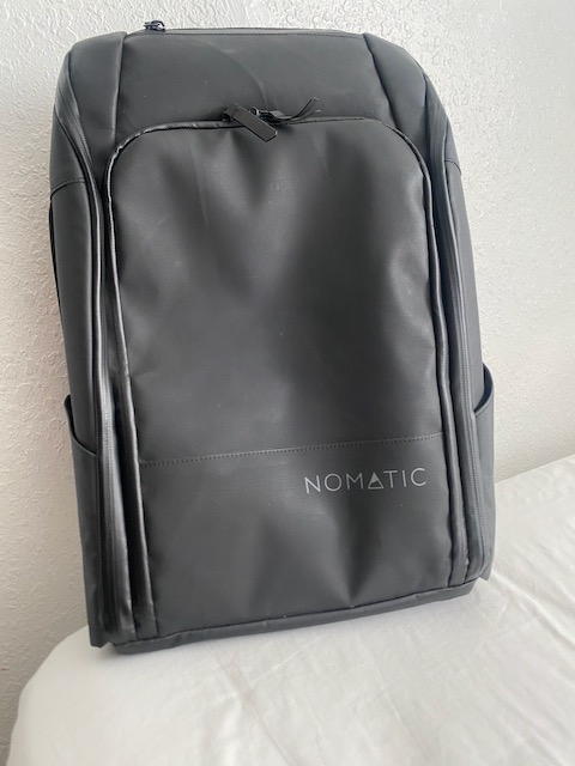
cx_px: 288
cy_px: 383
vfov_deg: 67.3
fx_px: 576
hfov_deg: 53.1
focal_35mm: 26
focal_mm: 4.25
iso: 125
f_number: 1.8
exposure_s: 1/60
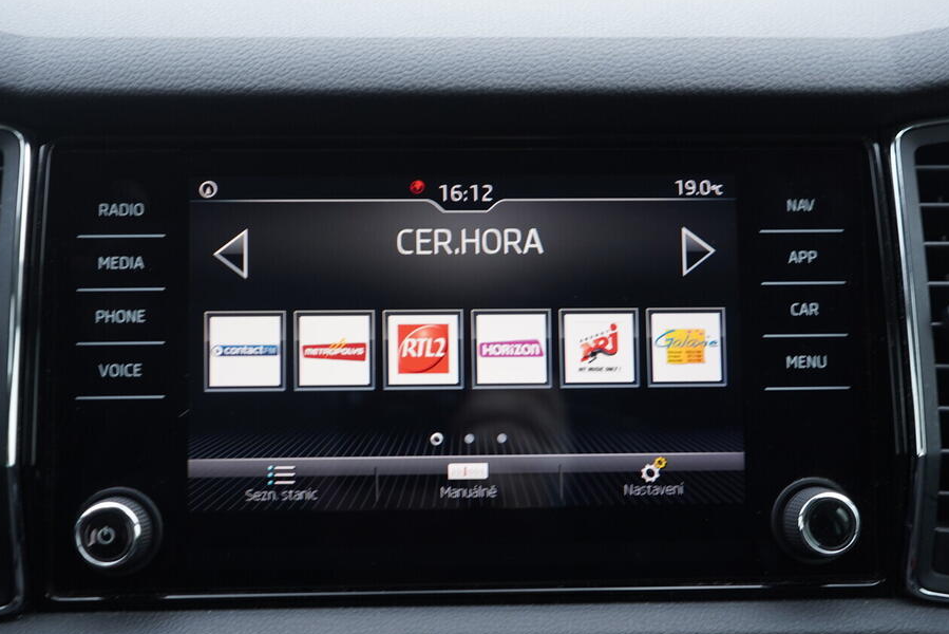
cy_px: 356
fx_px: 1081
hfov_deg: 47.4
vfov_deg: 32.6
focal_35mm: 41
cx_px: 439
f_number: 2.8
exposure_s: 1/40
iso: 200
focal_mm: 24
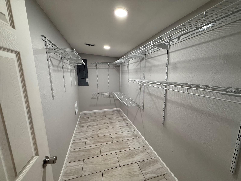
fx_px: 97
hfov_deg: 102.1
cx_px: 120
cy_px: 90
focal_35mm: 14
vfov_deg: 85.7
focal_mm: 2.22
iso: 250
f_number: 2.2
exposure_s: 1/120
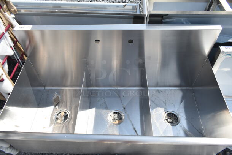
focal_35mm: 27
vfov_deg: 48.0
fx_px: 174
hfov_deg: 67.3
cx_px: 116
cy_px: 78
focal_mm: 18
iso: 100
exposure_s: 1/250
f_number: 8
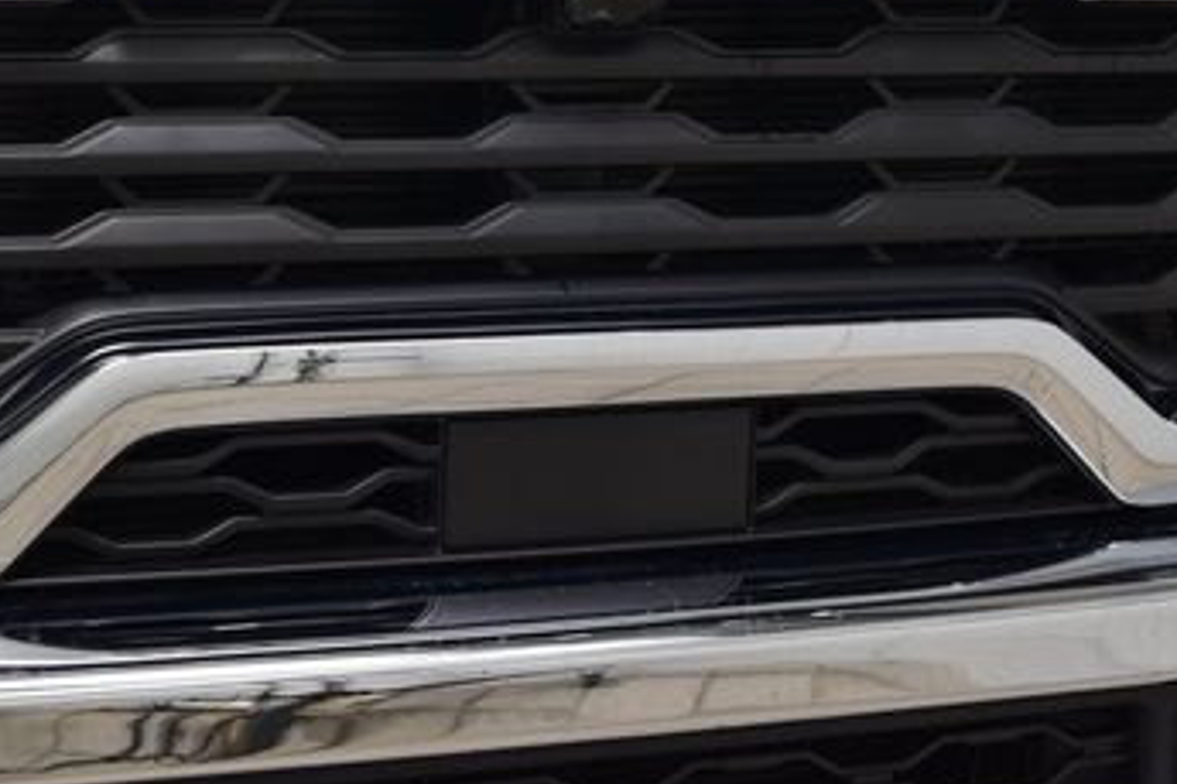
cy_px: 80
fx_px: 3104
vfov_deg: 14.2
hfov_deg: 21.5
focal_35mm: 95
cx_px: 592
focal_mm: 34
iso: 560
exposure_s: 1/15
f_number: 6.3
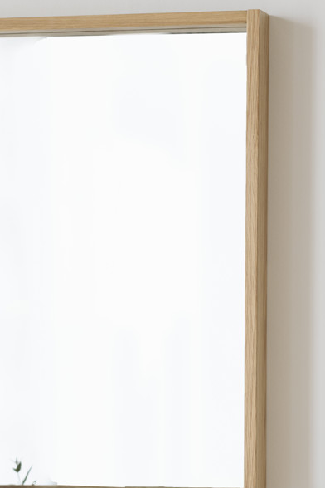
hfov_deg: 6.3
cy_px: 485
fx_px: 2938
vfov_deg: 9.4
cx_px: 43
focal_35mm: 217
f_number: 2.8
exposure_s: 1/80
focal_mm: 85
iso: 250
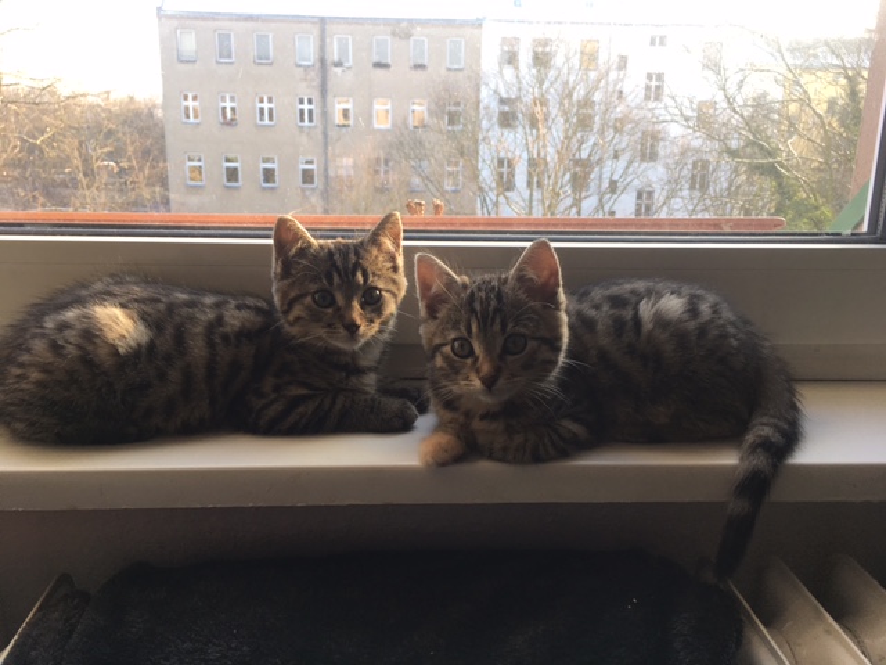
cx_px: 443
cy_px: 332
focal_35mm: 29
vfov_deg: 48.2
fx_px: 742
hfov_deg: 61.7
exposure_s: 1/100
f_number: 2.2
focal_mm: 4.15
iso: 25
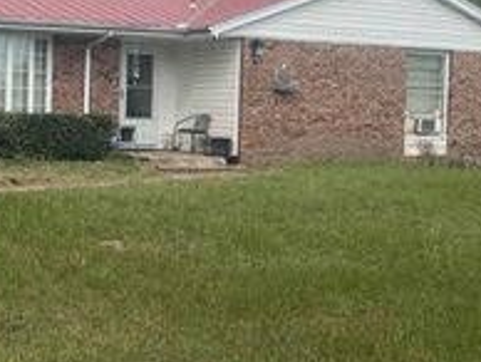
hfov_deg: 27.2
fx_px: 932
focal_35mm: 67
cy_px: 138
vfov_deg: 21.9
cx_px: -10
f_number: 1.5
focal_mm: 5.7
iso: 50
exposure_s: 1/2045
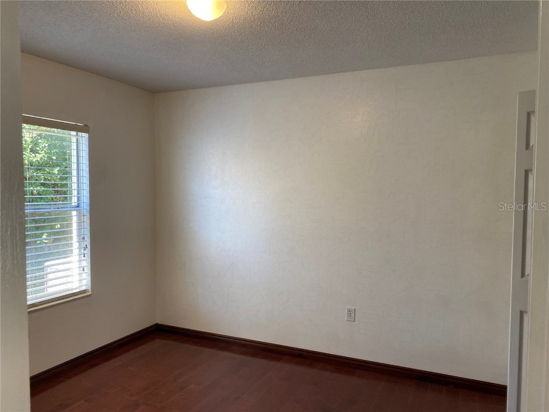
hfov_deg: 67.3
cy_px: 206
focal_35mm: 26
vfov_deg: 53.1
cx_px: 274
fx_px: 412
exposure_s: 1/60
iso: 64
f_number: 1.8
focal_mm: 4.25
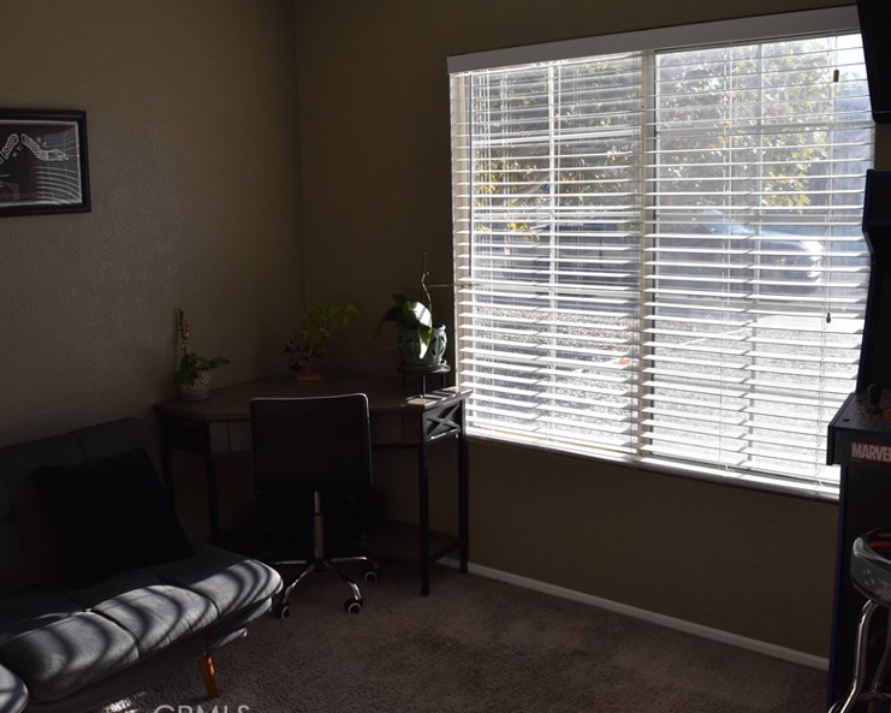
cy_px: 323
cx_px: 307
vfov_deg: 42.2
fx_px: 923
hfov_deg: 50.7
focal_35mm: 35
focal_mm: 18
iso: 320
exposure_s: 1/250
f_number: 8
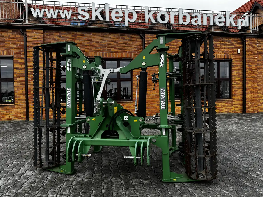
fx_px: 182
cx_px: 132
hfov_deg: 71.6
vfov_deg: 56.8
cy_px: 98
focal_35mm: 24
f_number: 1.78
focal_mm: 6.76
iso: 80
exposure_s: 1/460
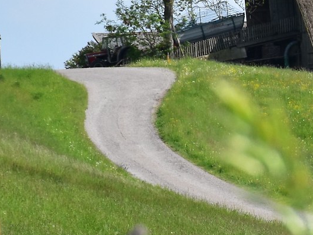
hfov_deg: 4.2
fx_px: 4150
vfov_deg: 3.2
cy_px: 151
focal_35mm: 459
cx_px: 700
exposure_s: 1/500
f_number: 11
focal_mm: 70
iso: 400
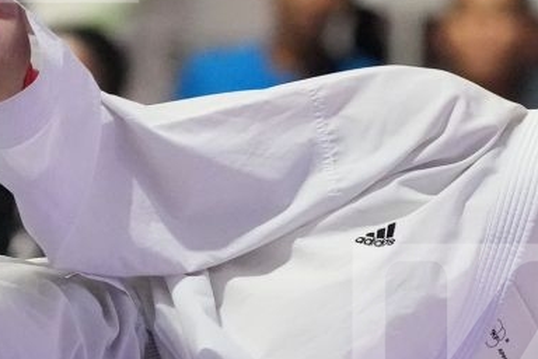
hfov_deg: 3.2
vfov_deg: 2.1
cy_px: 372
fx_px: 9743
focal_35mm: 652
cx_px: 8
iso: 12800
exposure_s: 1/800
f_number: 2.8
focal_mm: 139
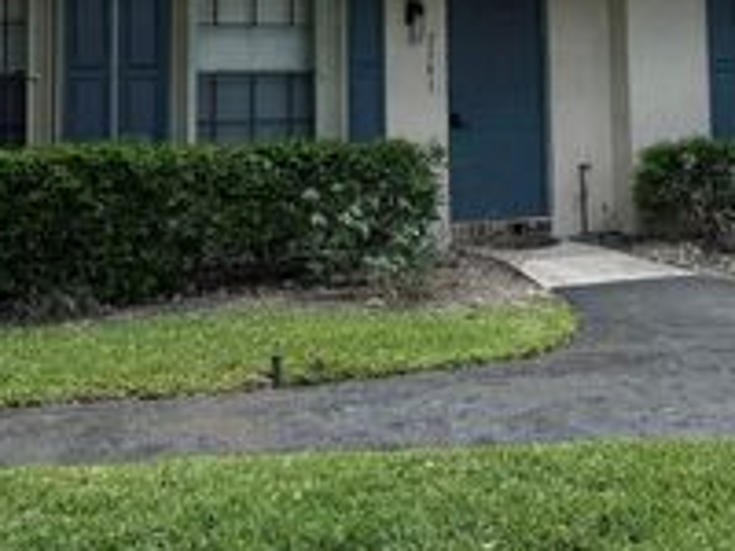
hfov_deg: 32.1
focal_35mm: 60
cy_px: -20
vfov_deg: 23.3
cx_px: 430
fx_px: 1274
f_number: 1.78
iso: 125
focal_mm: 6.76
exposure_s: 1/4975
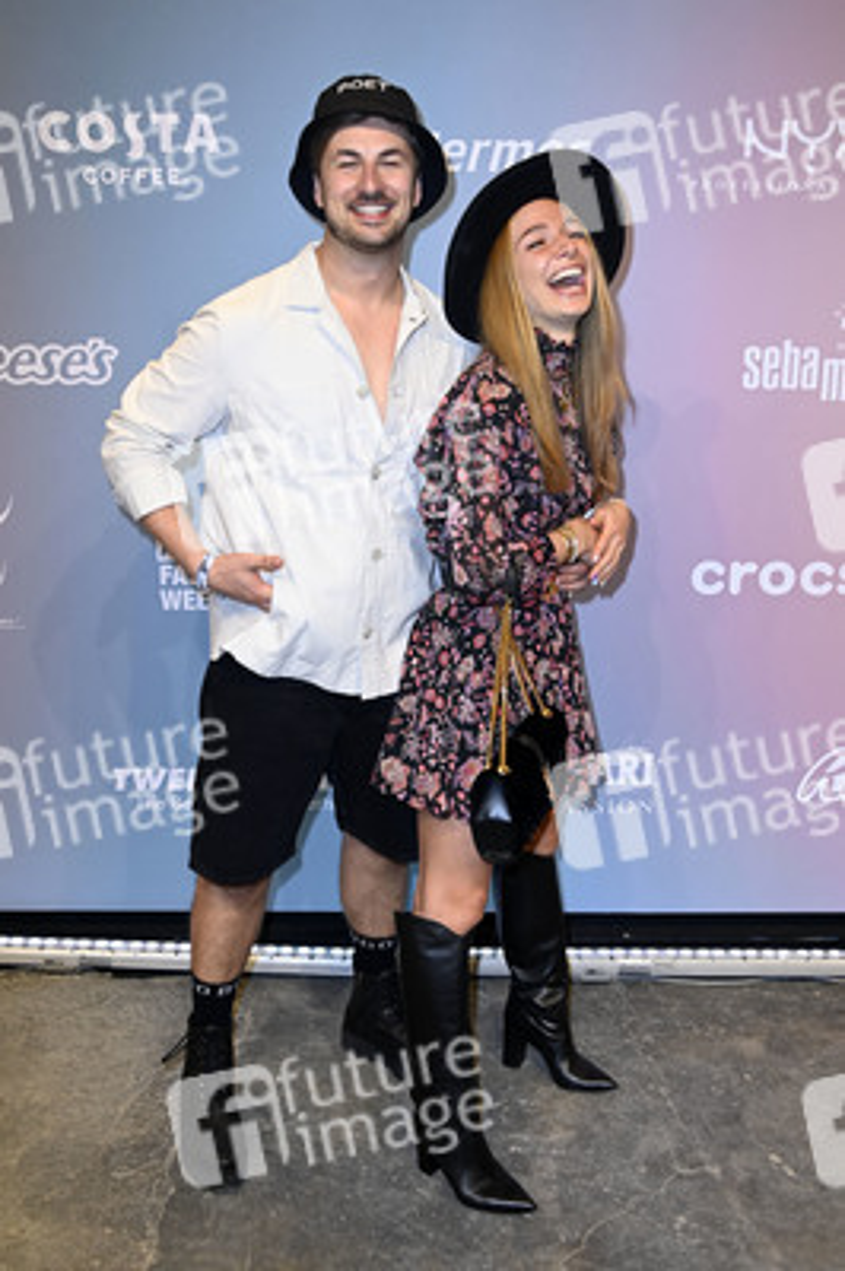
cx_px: 422
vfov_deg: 54.5
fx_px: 1234
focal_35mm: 35
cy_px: 636
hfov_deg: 37.8
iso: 400
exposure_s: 1/250
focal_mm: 35
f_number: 5
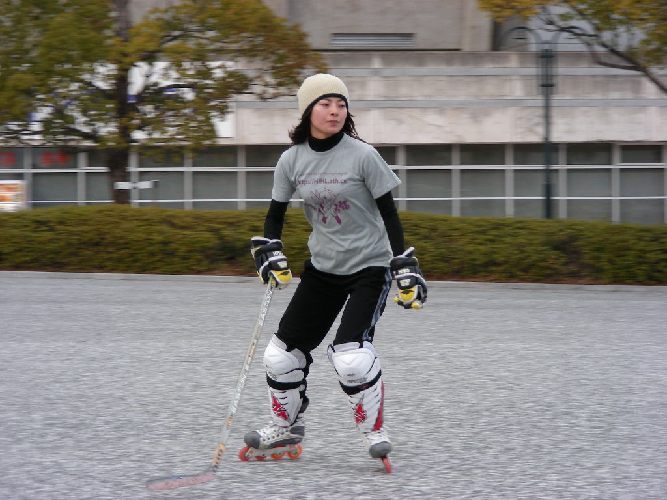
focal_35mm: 148
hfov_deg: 13.3
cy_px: 250
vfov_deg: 10.0
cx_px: 334
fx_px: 2852
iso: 50
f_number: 3.5
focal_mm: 24.7
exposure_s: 1/102
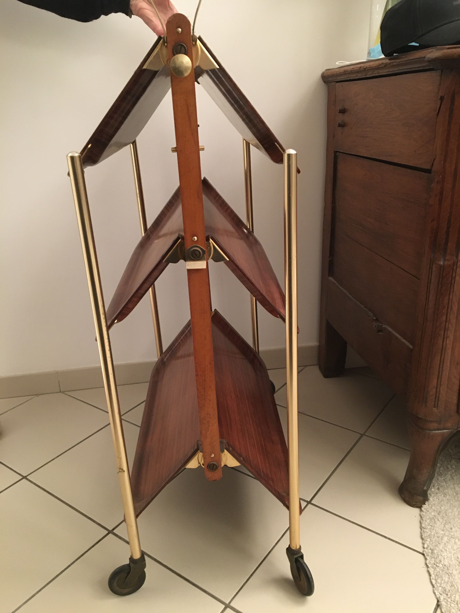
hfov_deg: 48.2
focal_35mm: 29
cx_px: 230
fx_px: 514
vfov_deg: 61.7
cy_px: 306
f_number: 2.2
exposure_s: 1/17
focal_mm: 4.15
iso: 400
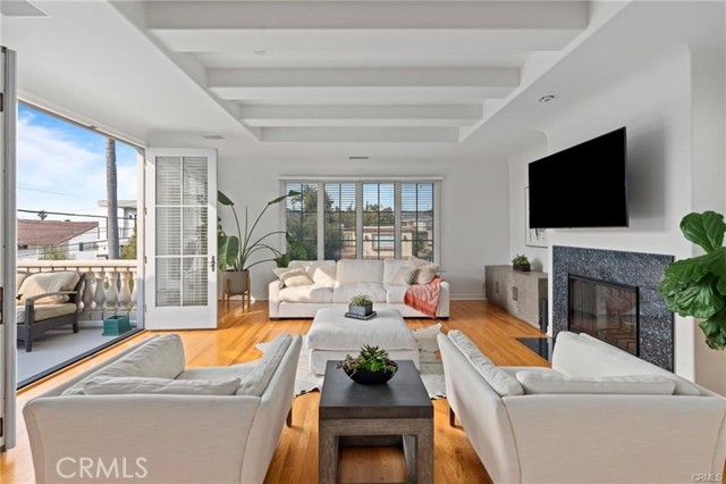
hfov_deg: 96.8
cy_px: 242
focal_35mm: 16
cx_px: 363
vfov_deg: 73.7
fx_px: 322
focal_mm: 16
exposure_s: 1/20
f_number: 8
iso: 200
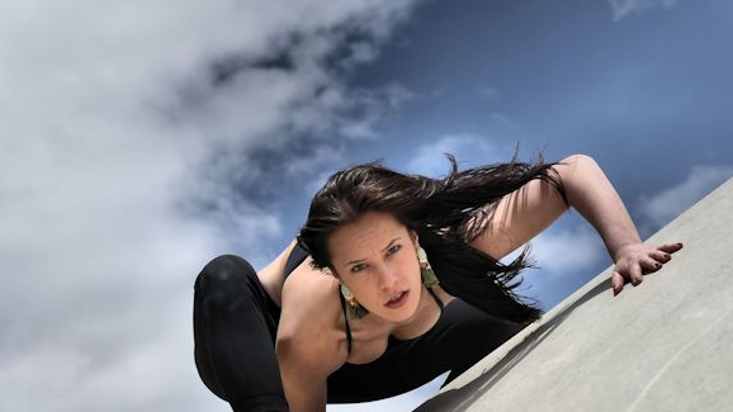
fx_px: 1380
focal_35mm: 71
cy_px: 287
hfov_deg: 29.7
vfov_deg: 16.9
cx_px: 358
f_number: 4.5
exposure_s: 1/8000
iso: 500
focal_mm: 35
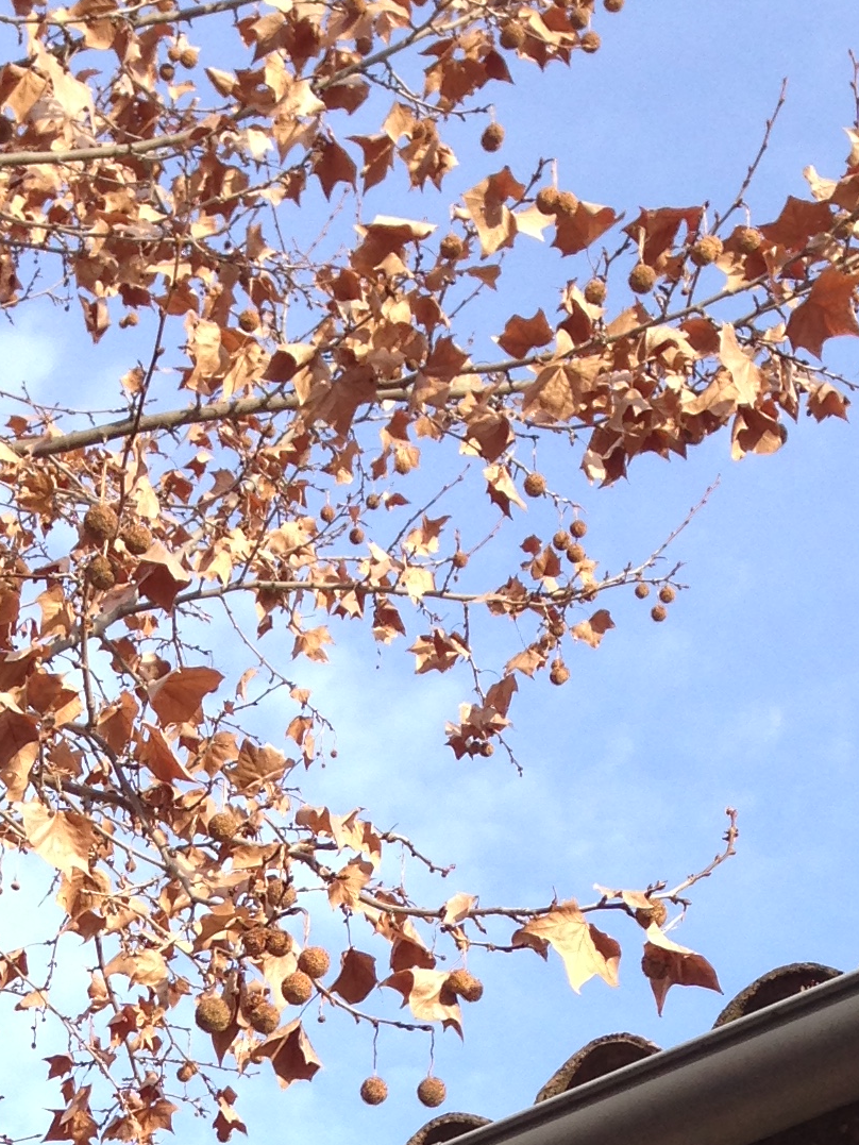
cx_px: 156
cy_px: 1705
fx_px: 3308
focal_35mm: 100
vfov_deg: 17.7
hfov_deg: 14.7
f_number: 2.4
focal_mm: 4.12
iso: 50
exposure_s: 1/308
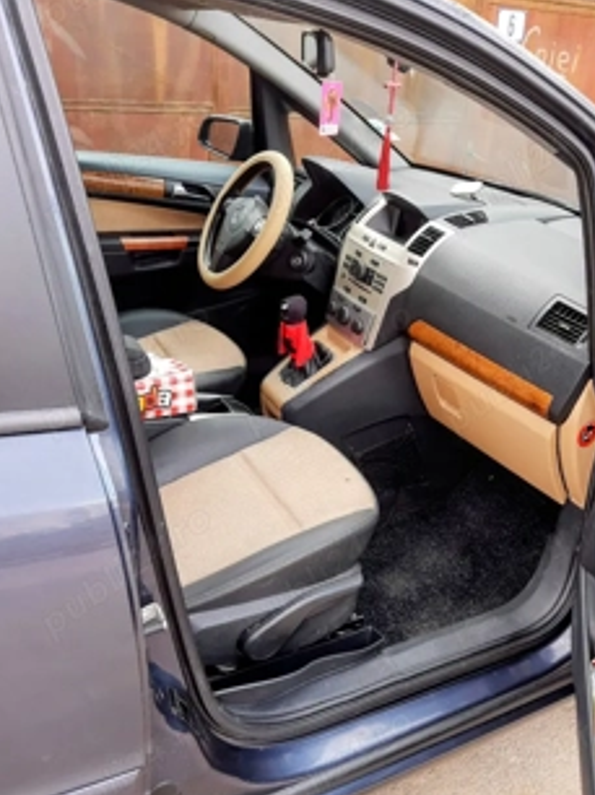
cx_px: 379
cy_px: 400
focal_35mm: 34
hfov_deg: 41.4
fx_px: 780
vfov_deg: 54.0
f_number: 1.7
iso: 40
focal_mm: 4.75
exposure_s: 1/238
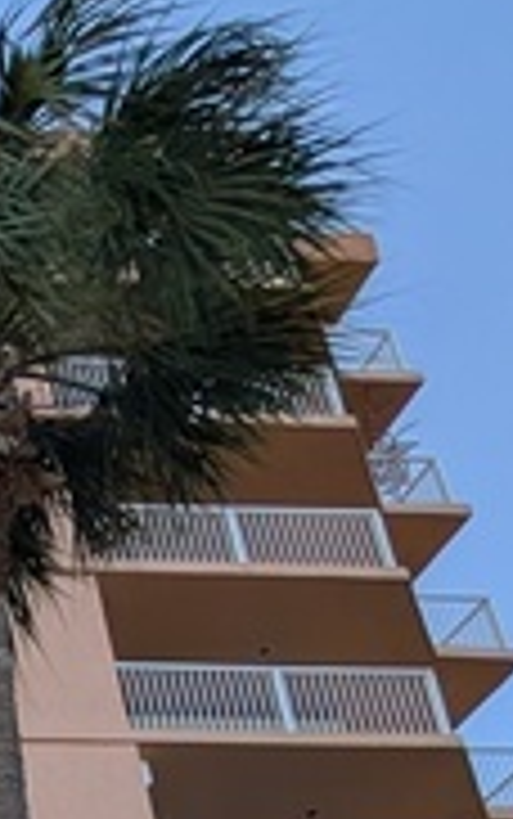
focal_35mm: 56
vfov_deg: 25.3
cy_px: 1287
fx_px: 1251
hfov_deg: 16.3
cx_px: -580
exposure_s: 1/4505
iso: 53
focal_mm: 2.02
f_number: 1.7
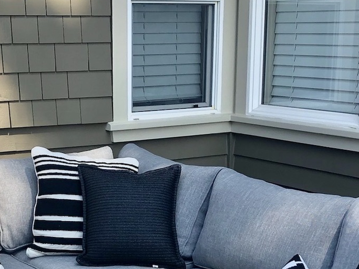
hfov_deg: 23.8
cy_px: 261
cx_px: 136
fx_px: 850
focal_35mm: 82
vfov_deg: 17.6
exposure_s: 1/361
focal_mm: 3.99
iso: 20
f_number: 1.8
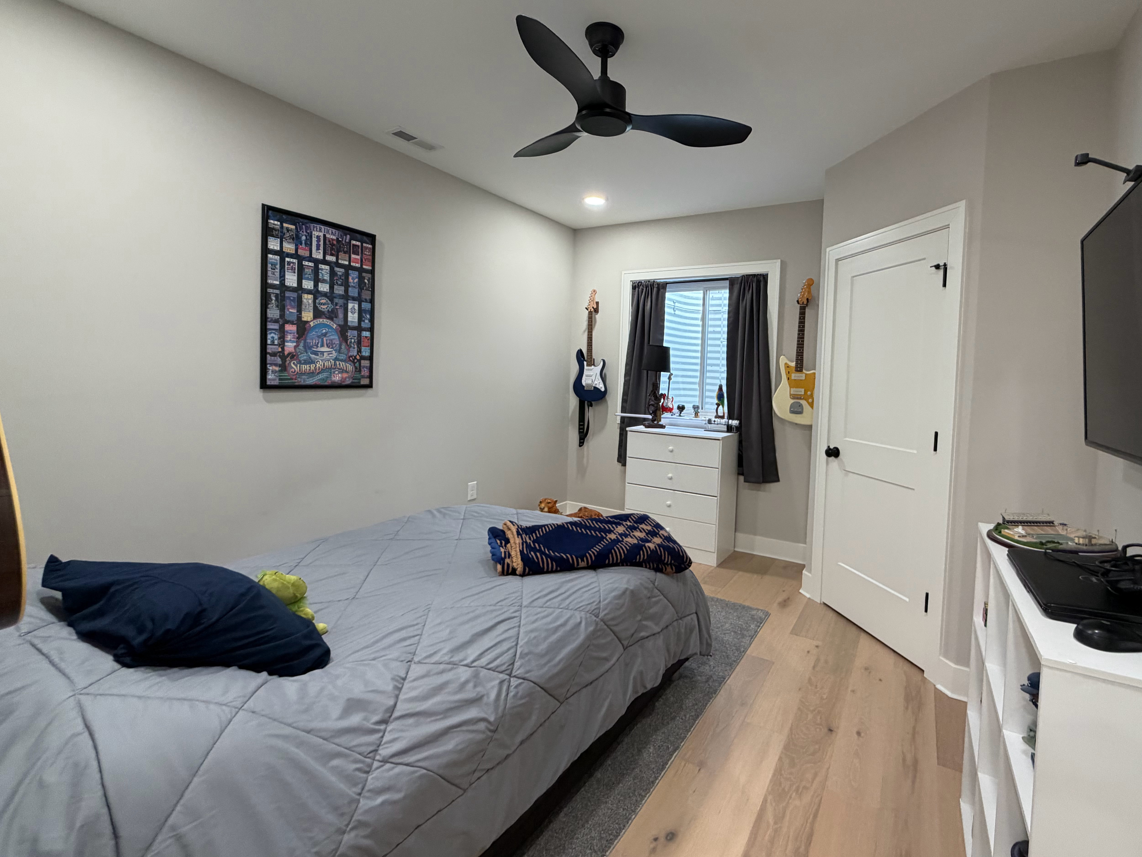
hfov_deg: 94.1
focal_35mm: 16
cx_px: 638
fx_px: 528
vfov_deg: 78.0
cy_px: 394
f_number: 2.2
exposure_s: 1/60
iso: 250
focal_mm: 2.22
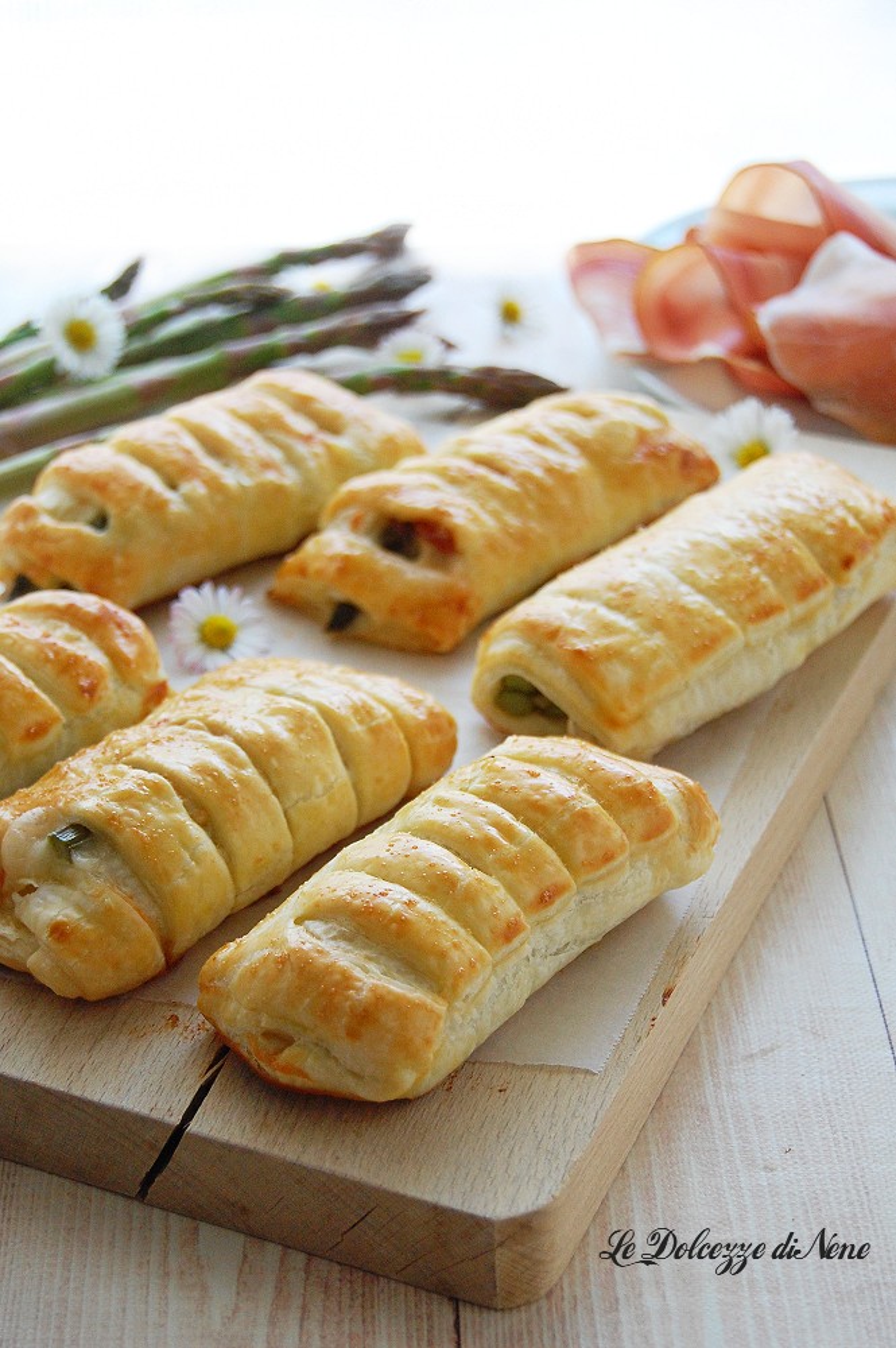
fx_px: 2580
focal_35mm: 69
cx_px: 448
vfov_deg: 29.3
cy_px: 674
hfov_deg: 19.7
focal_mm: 46
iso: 800
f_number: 5.3
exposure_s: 1/160
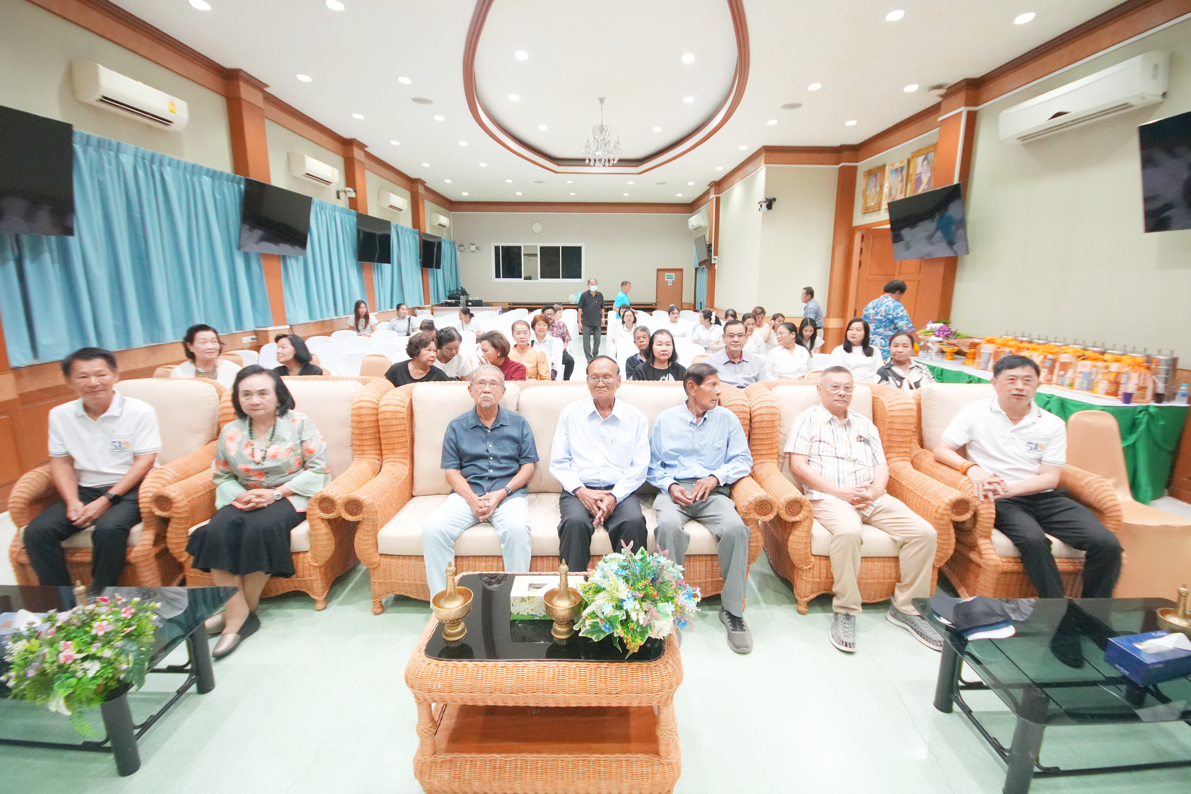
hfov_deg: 100.4
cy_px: 397
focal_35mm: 15
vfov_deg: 77.3
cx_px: 596
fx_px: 496
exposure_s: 1/80
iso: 4000
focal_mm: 10
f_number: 5.6
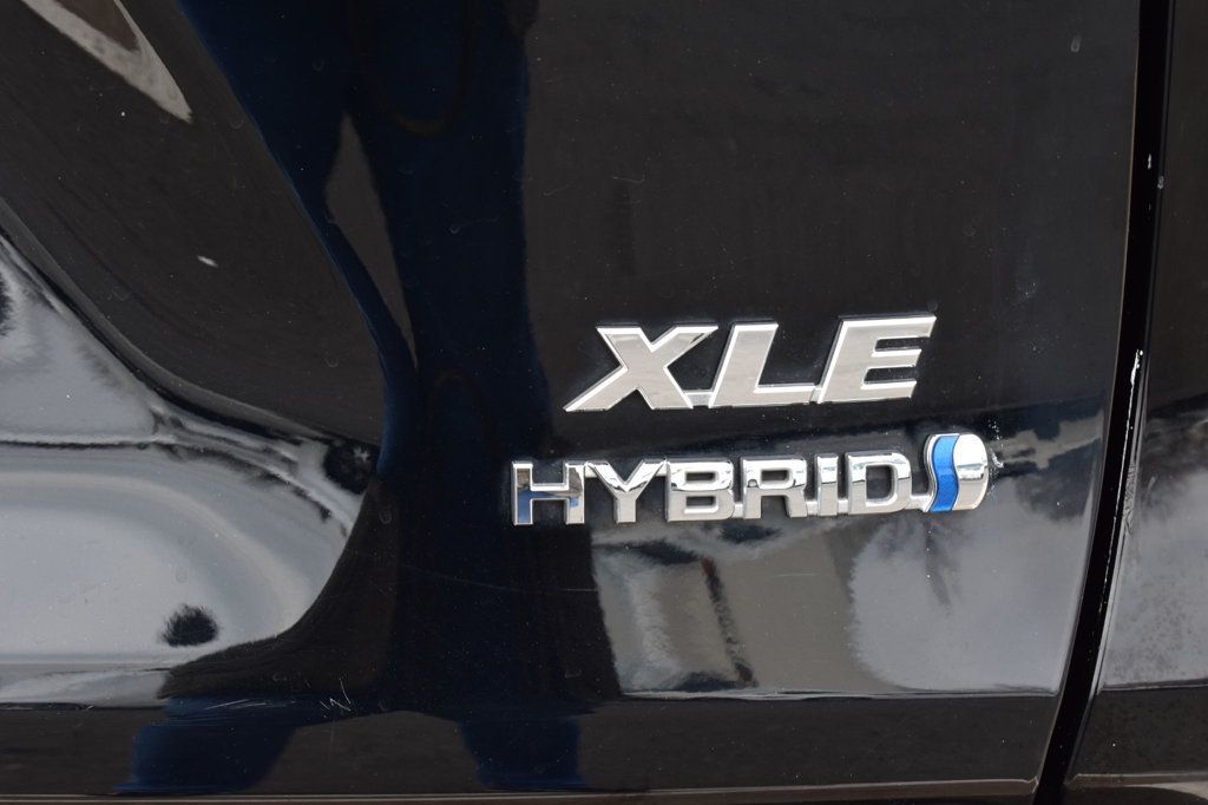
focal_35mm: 82
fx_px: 2767
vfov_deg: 16.5
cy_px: 402
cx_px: 604
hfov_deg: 24.6
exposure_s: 1/80
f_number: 8
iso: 400
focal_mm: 55
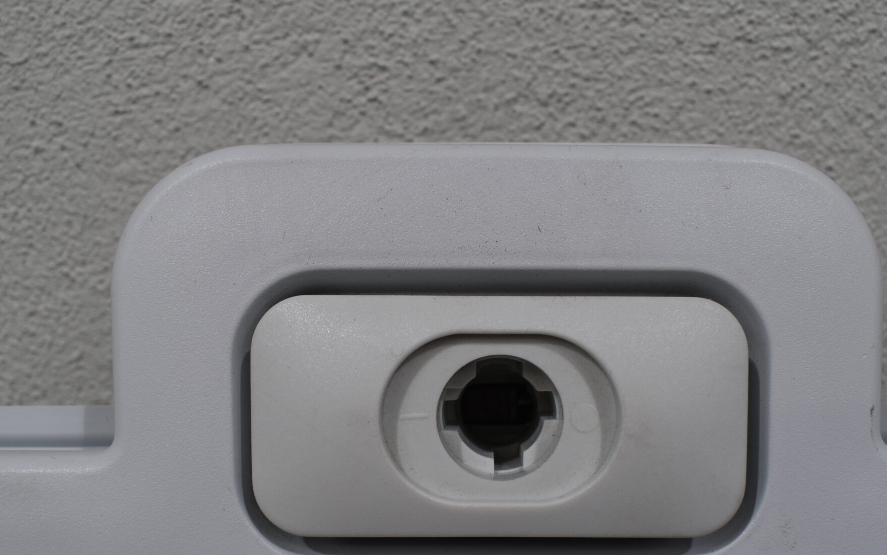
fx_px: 967
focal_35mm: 40
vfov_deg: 31.4
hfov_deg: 49.2
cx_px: 500
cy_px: 418
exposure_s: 1/60
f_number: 8
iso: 220
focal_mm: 18
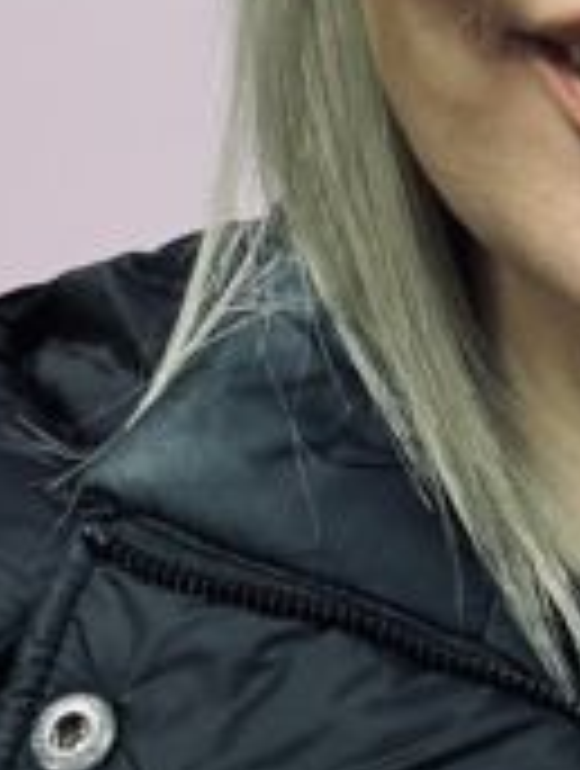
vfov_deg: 17.8
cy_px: -153
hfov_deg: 13.6
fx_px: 2337
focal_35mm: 105
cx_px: 746
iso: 400
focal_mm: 2.71
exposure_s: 1/25
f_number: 2.2
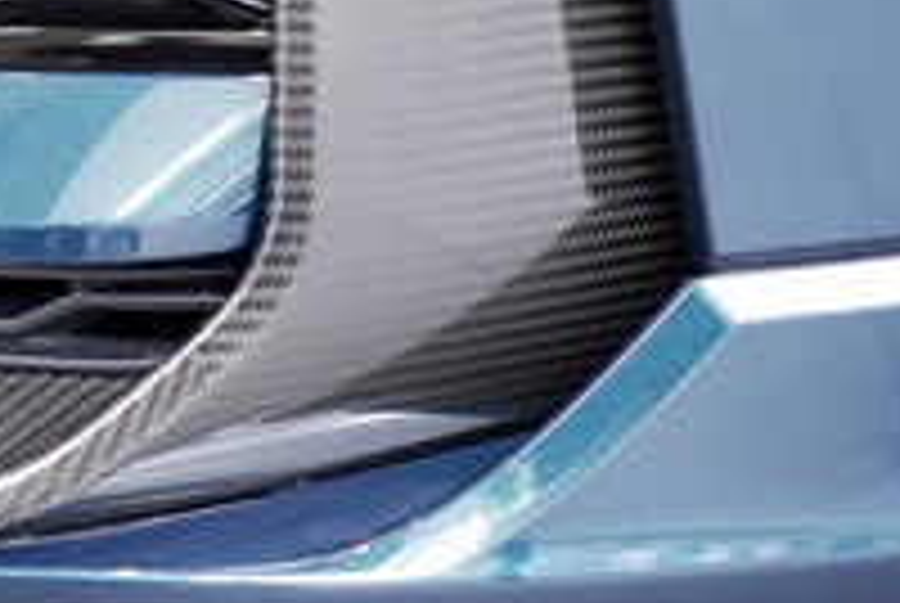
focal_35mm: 198
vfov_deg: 6.9
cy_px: -250
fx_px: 4957
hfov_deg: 10.1
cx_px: -423
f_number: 1.8
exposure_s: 1/60
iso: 100
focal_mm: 55
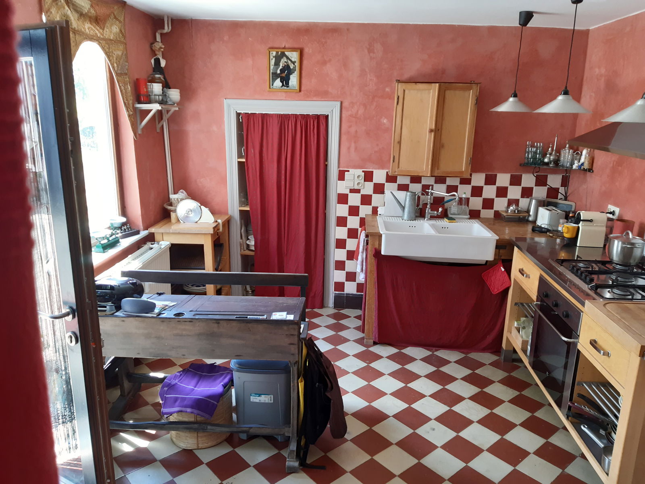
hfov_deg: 67.3
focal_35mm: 26
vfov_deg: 53.1
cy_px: 242
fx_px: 484
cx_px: 322
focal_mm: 3.92
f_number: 1.7
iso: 100
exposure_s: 1/50
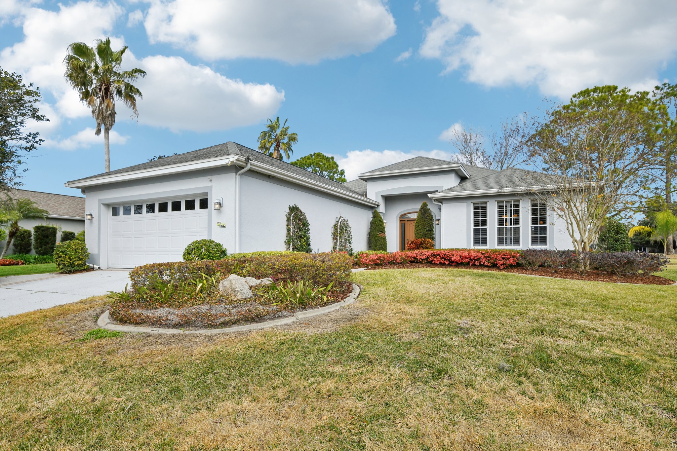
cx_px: 338
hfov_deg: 86.9
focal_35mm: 19
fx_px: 357
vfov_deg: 64.5
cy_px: 226
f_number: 8
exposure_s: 1/800
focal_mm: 19
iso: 400
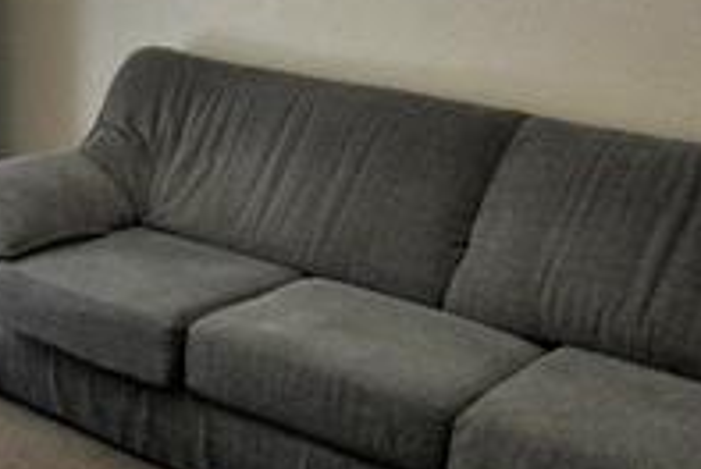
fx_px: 1190
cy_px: 272
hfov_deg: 30.5
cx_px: 0
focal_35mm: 61
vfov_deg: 22.3
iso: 360
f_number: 3.5
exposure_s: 1/30
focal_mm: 10
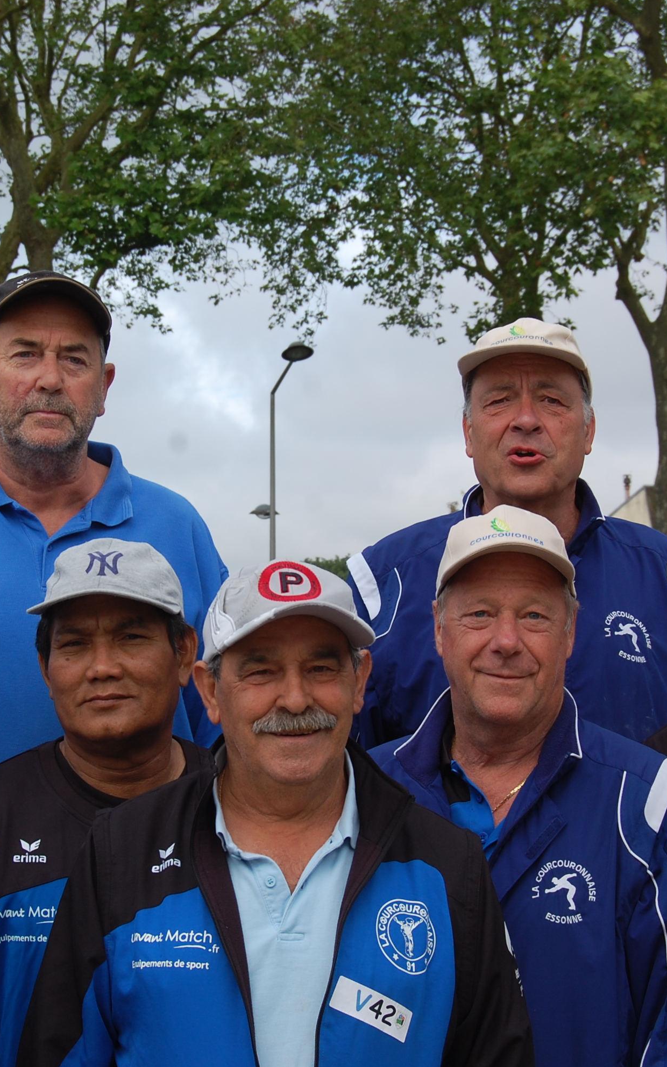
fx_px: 2559
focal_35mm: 88
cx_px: 234
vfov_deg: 23.6
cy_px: 533
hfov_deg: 14.8
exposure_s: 1/250
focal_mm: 38
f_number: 8
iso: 200
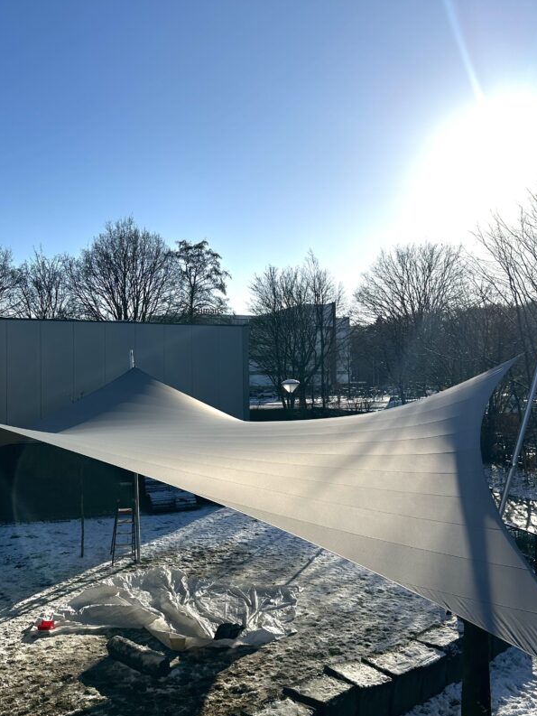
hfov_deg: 45.5
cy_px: 367
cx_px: 272
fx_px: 641
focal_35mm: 31
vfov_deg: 58.3
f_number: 1.78
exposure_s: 1/9709
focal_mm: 6.86
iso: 80
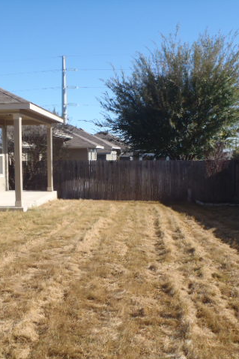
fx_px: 388
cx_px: 99
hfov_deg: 34.1
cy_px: 180
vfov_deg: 49.5
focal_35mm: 39
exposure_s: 1/500
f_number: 3.9
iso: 80
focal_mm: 5
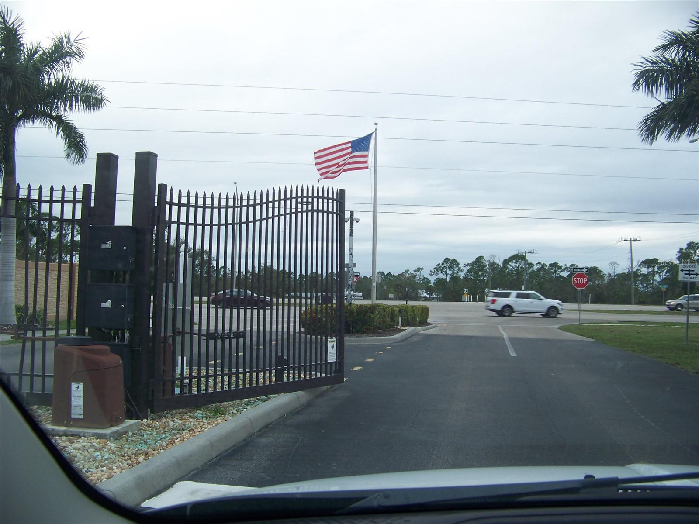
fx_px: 727
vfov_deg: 39.7
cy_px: 262
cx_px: 350
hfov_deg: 51.4
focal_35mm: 36
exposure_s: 1/100
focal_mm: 5.85
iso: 64
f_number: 2.8
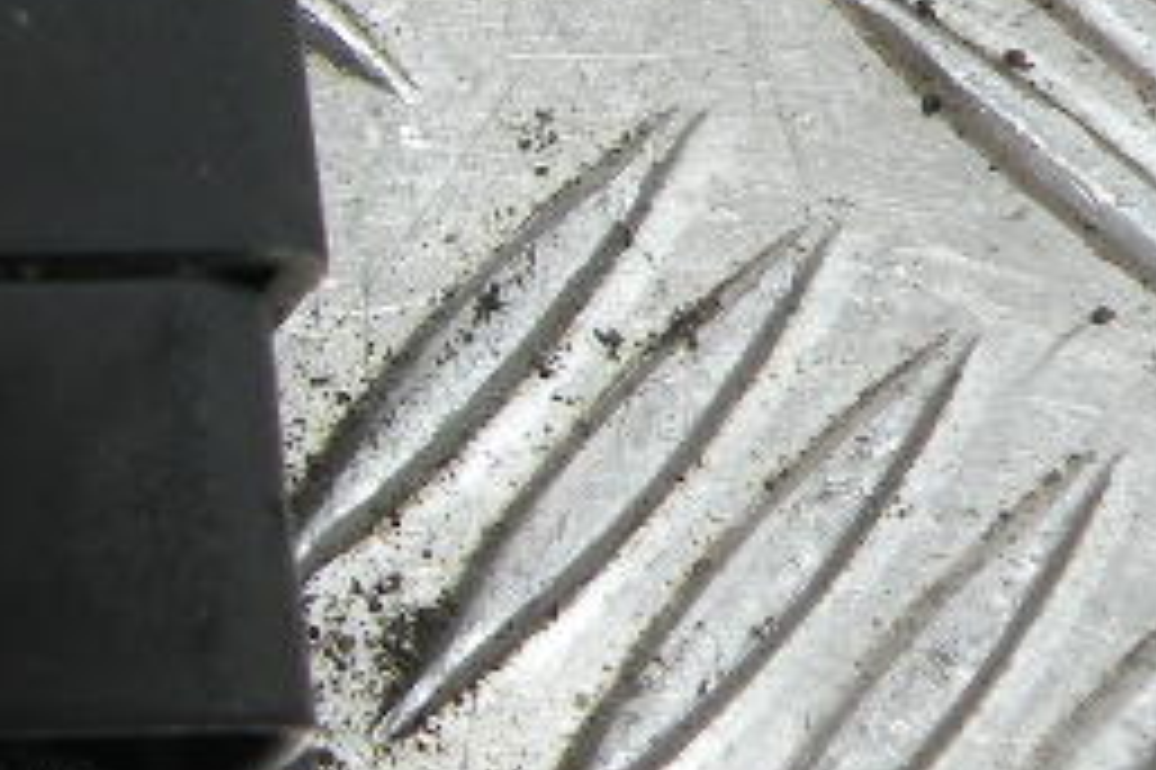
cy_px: -500
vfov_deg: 11.5
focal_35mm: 112
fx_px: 3594
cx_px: -693
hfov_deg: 16.3
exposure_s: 1/60.4
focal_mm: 4.7
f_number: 2.8
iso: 80
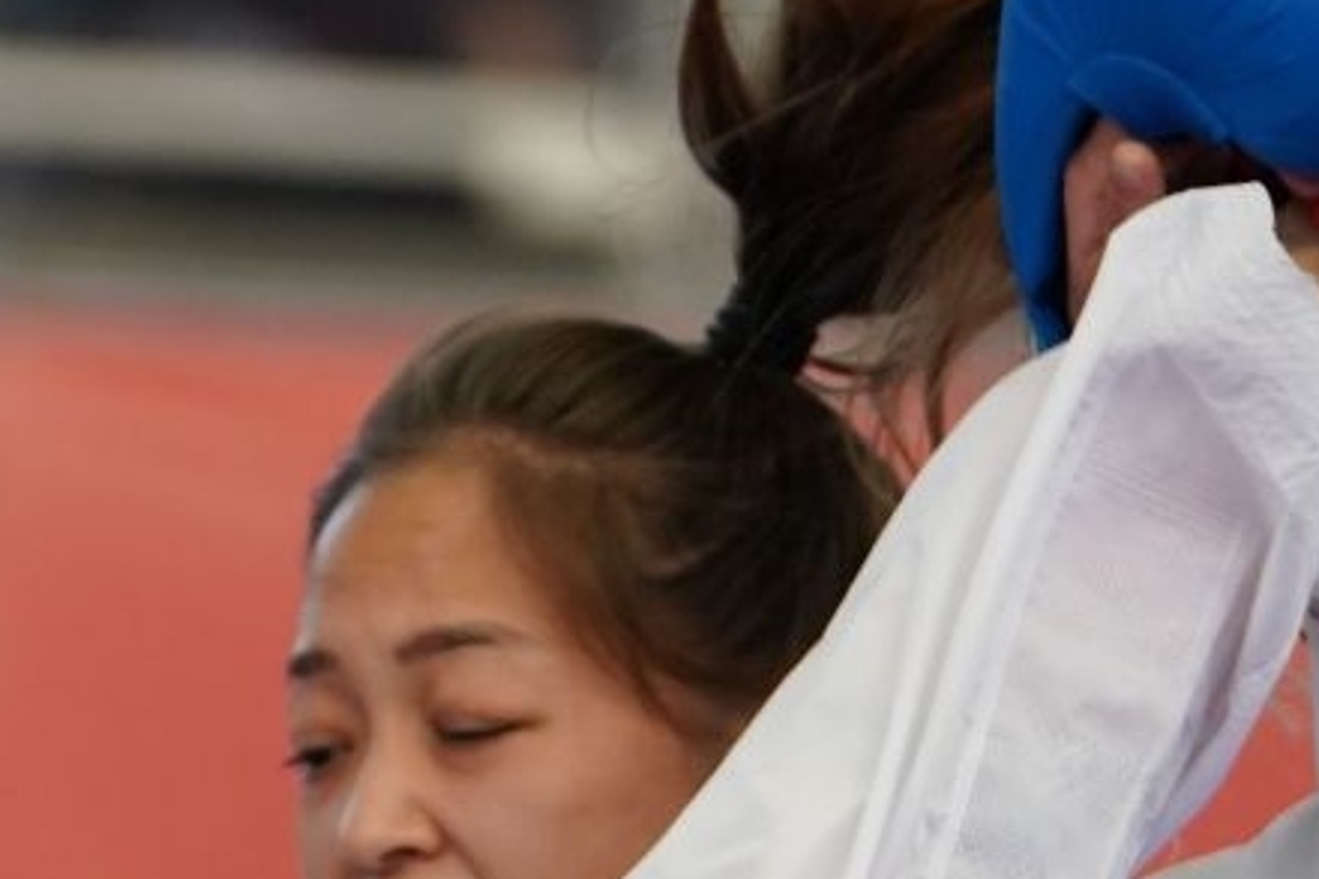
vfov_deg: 2.2
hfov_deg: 3.4
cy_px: 1500
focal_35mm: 614
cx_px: -282
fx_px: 22487
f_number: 2.8
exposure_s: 1/800
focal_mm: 150
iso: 1250
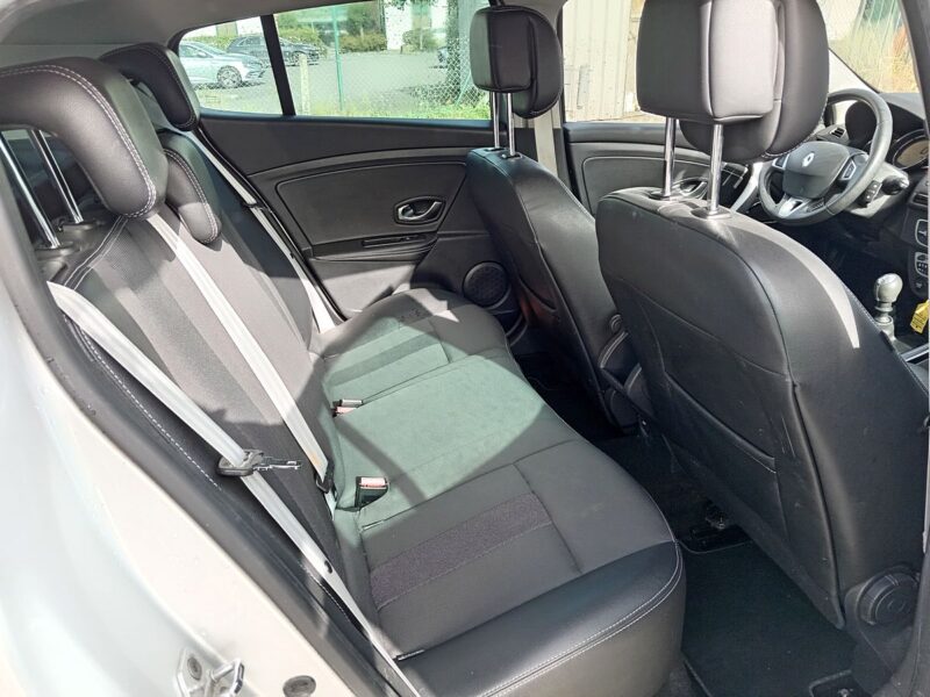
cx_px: 465
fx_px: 672
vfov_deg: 54.9
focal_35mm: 25
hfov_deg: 69.4
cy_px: 348
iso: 109
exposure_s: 1/50
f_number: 1.8
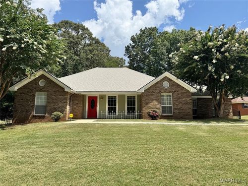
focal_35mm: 24
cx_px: 124
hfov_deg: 71.6
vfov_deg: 56.8
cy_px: 93
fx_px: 172
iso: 80
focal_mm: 6.76
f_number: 1.78
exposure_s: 1/4310
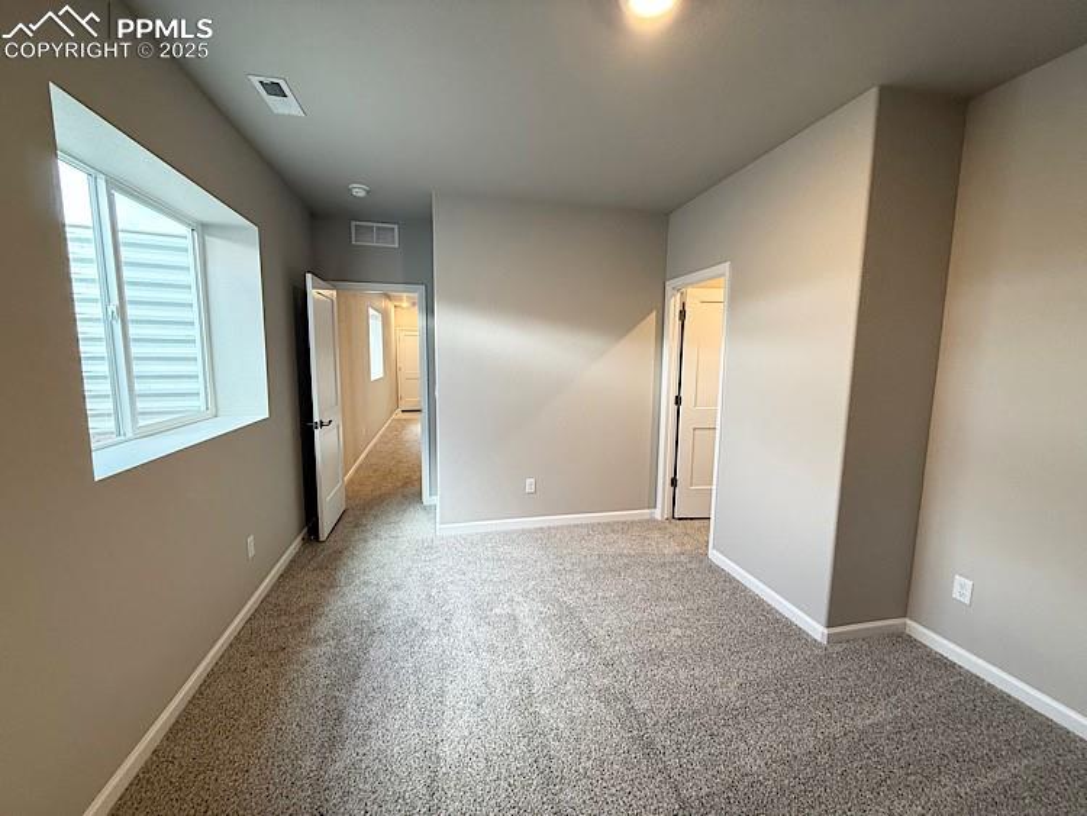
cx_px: 544
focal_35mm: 14
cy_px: 408
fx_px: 440
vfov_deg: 85.7
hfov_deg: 102.0
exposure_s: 1/60
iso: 200
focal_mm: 2.22
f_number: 2.2
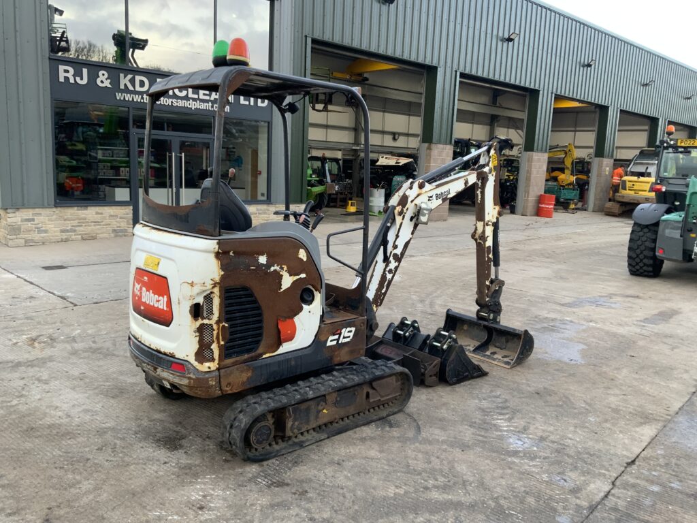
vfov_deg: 48.2
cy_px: 262
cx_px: 348
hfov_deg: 61.7
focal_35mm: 29
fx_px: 584
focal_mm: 3
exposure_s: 1/122
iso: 64
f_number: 1.8
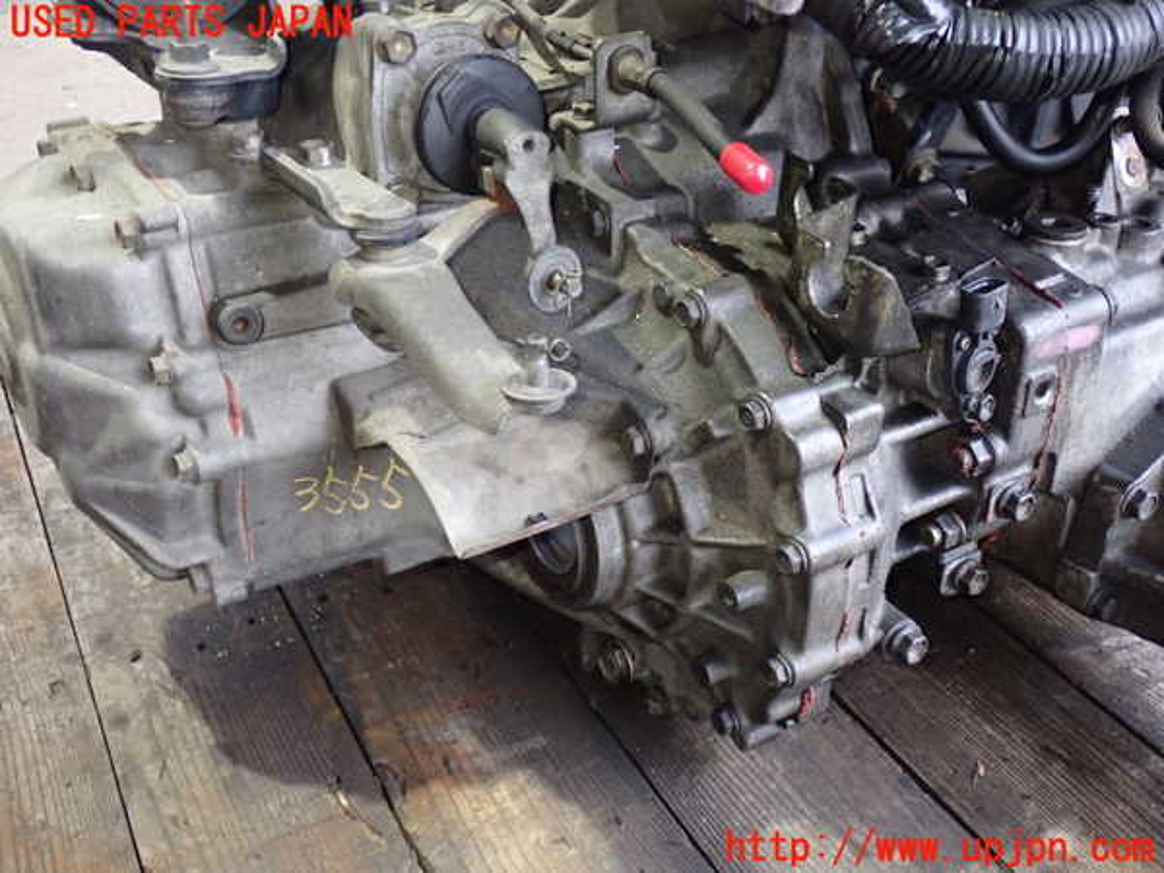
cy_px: 436
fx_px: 1278
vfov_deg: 37.7
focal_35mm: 38
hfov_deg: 49.0
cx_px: 582
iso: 800
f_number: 2.7
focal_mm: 6.83
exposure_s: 1/20
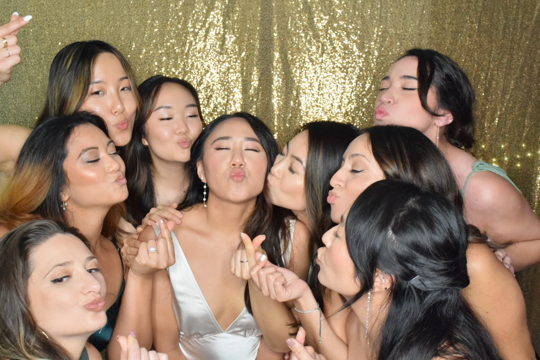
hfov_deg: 51.9
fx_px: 555
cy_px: 192
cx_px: 260
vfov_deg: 35.9
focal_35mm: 37
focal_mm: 22
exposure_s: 1/60
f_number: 9
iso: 2500
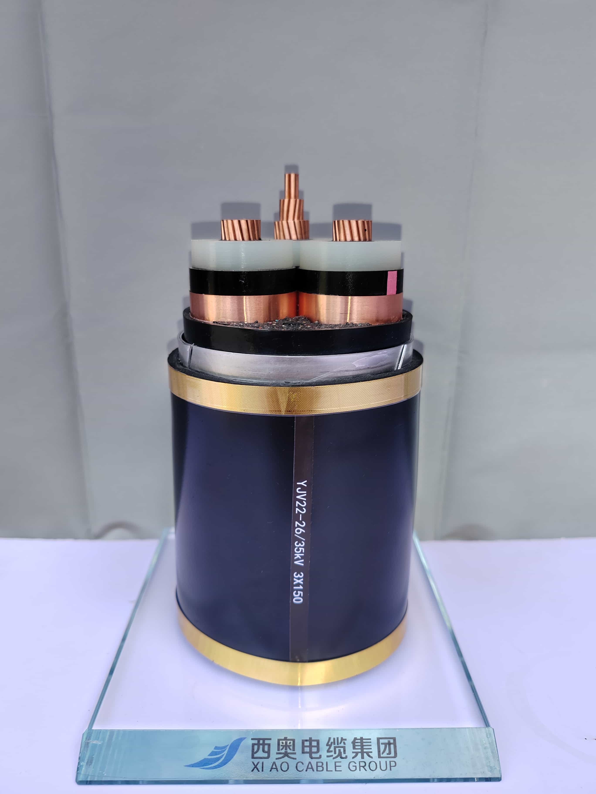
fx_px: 620
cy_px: 397
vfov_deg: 65.3
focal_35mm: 27
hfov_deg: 51.4
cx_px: 298
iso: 125
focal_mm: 6.14
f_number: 1.8
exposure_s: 1/100
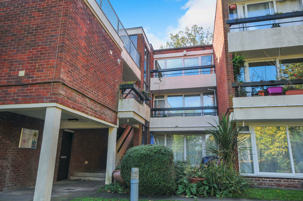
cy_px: 100
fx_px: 214
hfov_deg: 70.5
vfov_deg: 50.3
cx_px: 152
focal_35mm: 26
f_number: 6.3
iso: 200
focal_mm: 17
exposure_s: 1/160
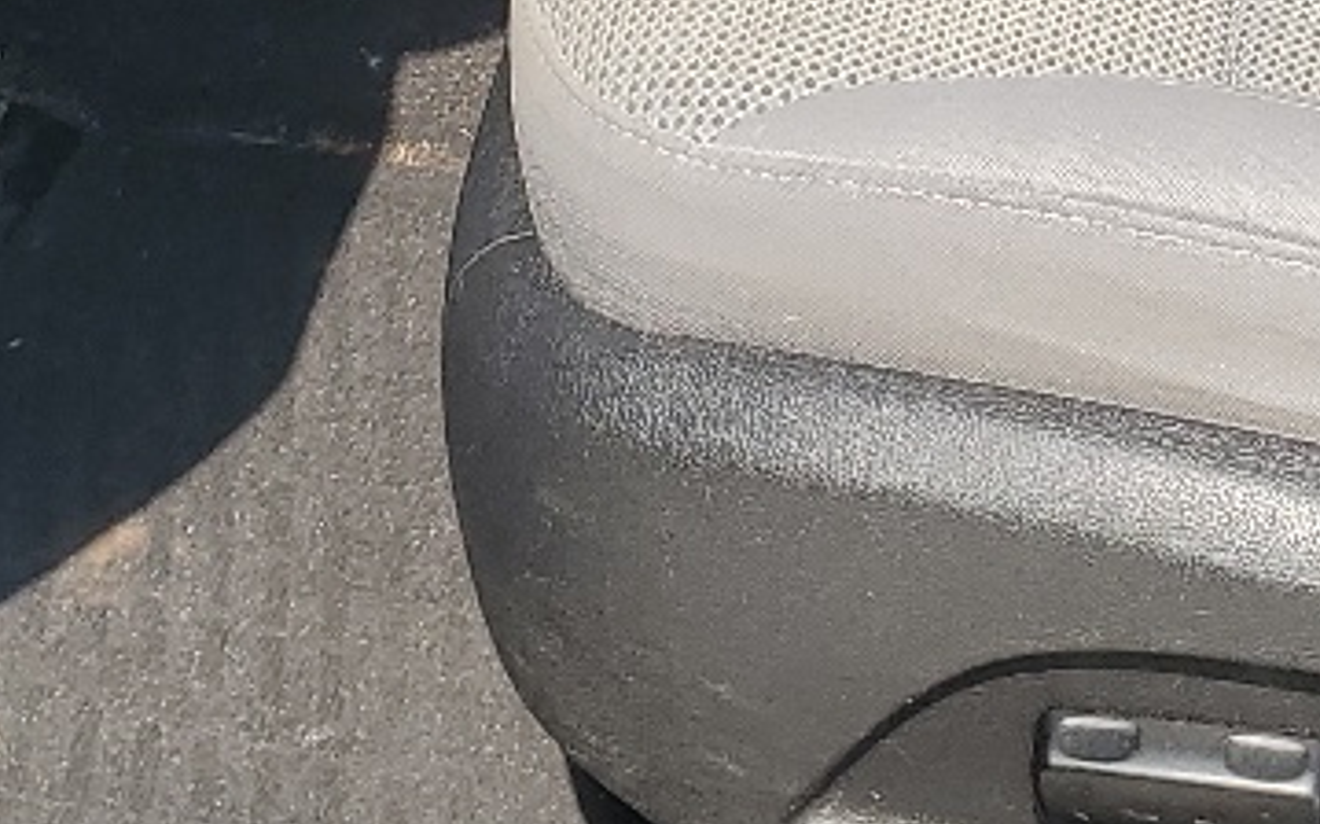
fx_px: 4423
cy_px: -699
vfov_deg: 10.0
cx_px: 1107
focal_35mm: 123
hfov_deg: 16.8
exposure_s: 1/1111
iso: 50
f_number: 1.5
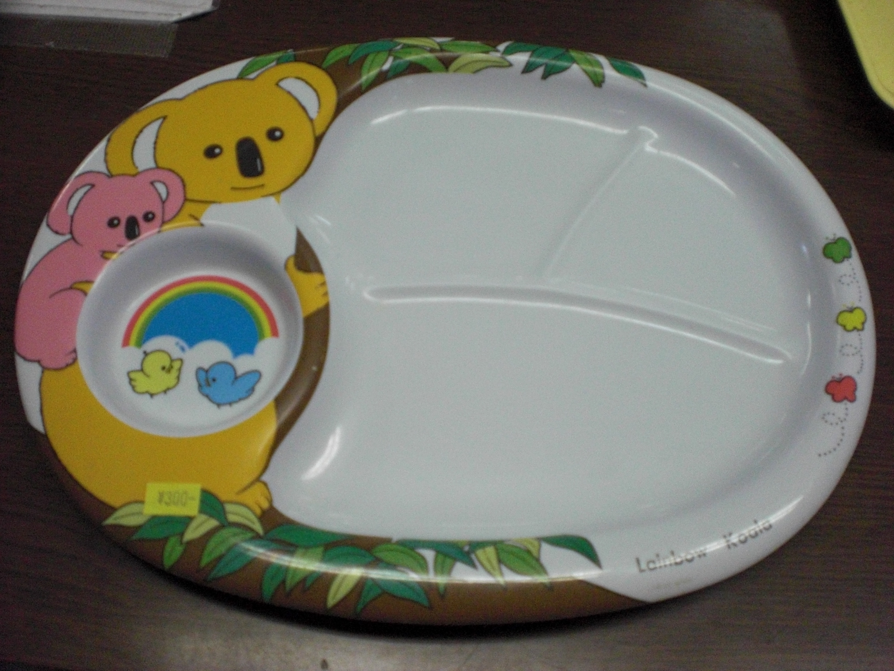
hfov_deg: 49.0
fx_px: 981
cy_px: 336
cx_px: 447
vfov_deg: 37.7
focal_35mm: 38
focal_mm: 6.3
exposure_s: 1/100
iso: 400
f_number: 3.1
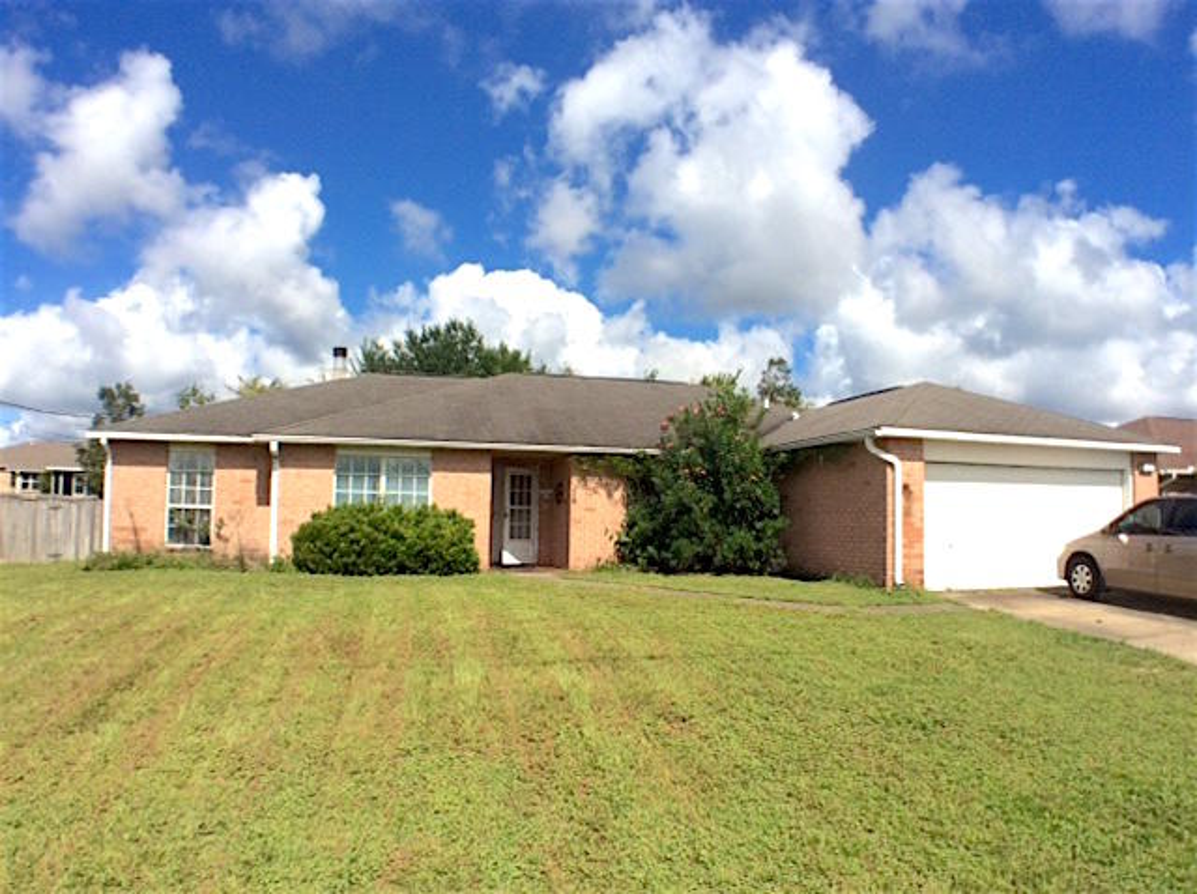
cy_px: 447
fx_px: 1105
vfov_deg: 44.1
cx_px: 598
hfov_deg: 56.9
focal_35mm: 32
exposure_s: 1/1972
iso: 32
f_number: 2.4
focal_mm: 3.3
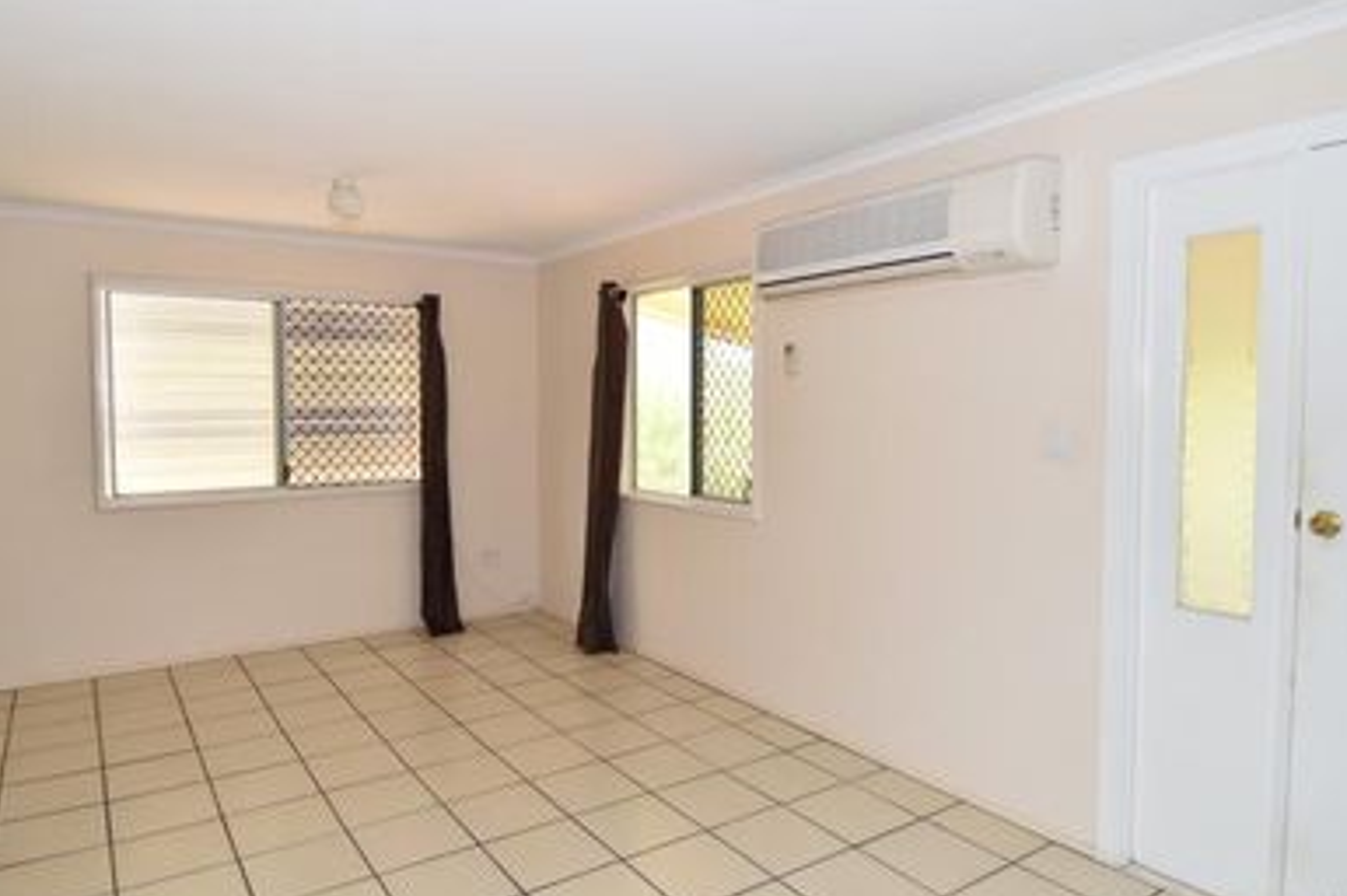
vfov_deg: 57.1
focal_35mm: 22
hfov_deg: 78.5
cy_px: 446
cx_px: 623
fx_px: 822
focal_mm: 12
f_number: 5.6
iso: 500
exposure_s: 1/125
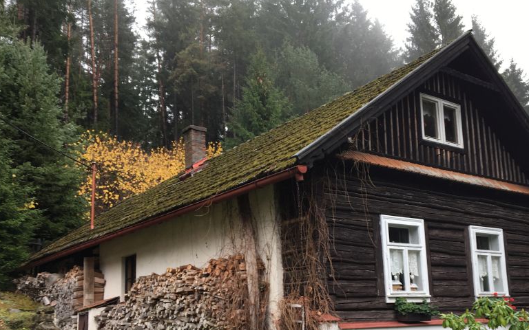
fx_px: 577
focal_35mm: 40
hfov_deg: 48.9
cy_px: 233
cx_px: 324
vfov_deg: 31.6
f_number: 2.2
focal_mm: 4.15
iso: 25
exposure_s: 1/50
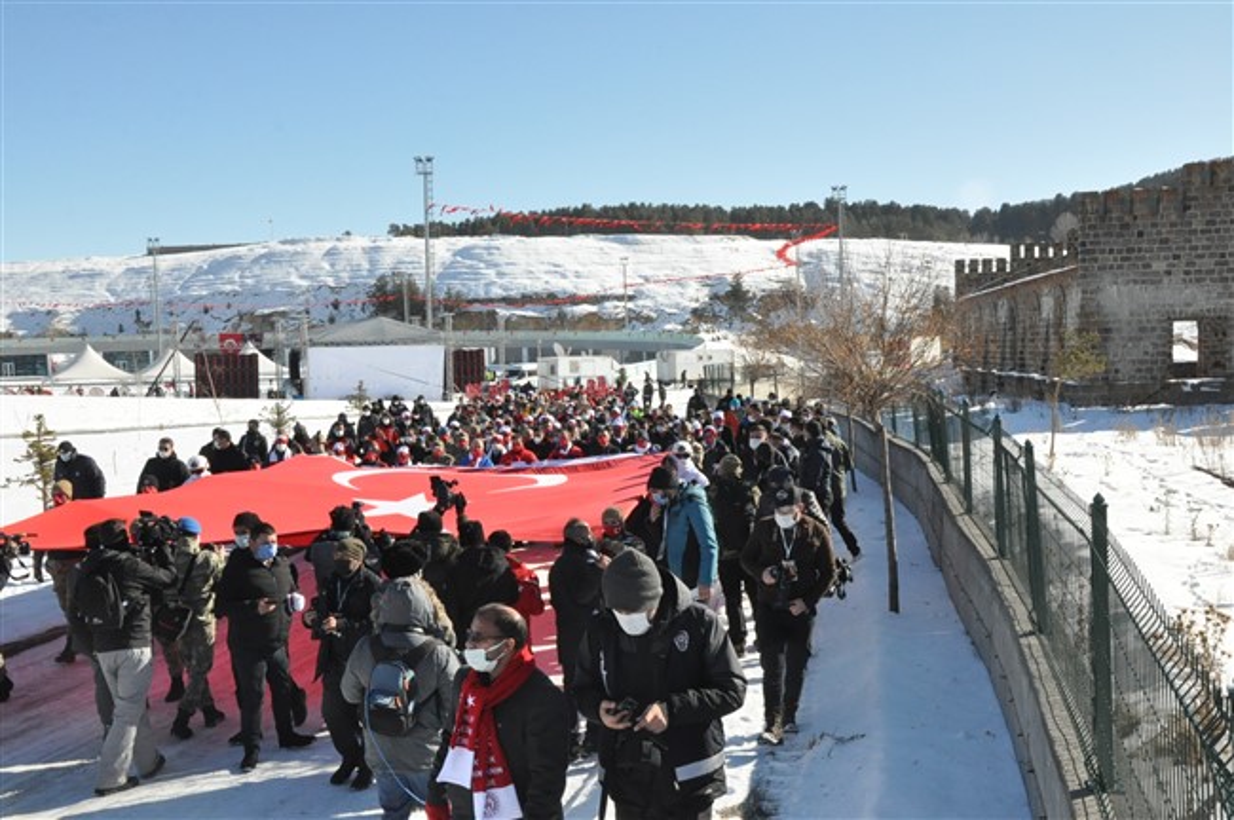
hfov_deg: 51.3
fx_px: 1284
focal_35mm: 38
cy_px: 410
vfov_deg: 35.4
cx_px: 617
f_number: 14
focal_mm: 25
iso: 1600
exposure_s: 1/800
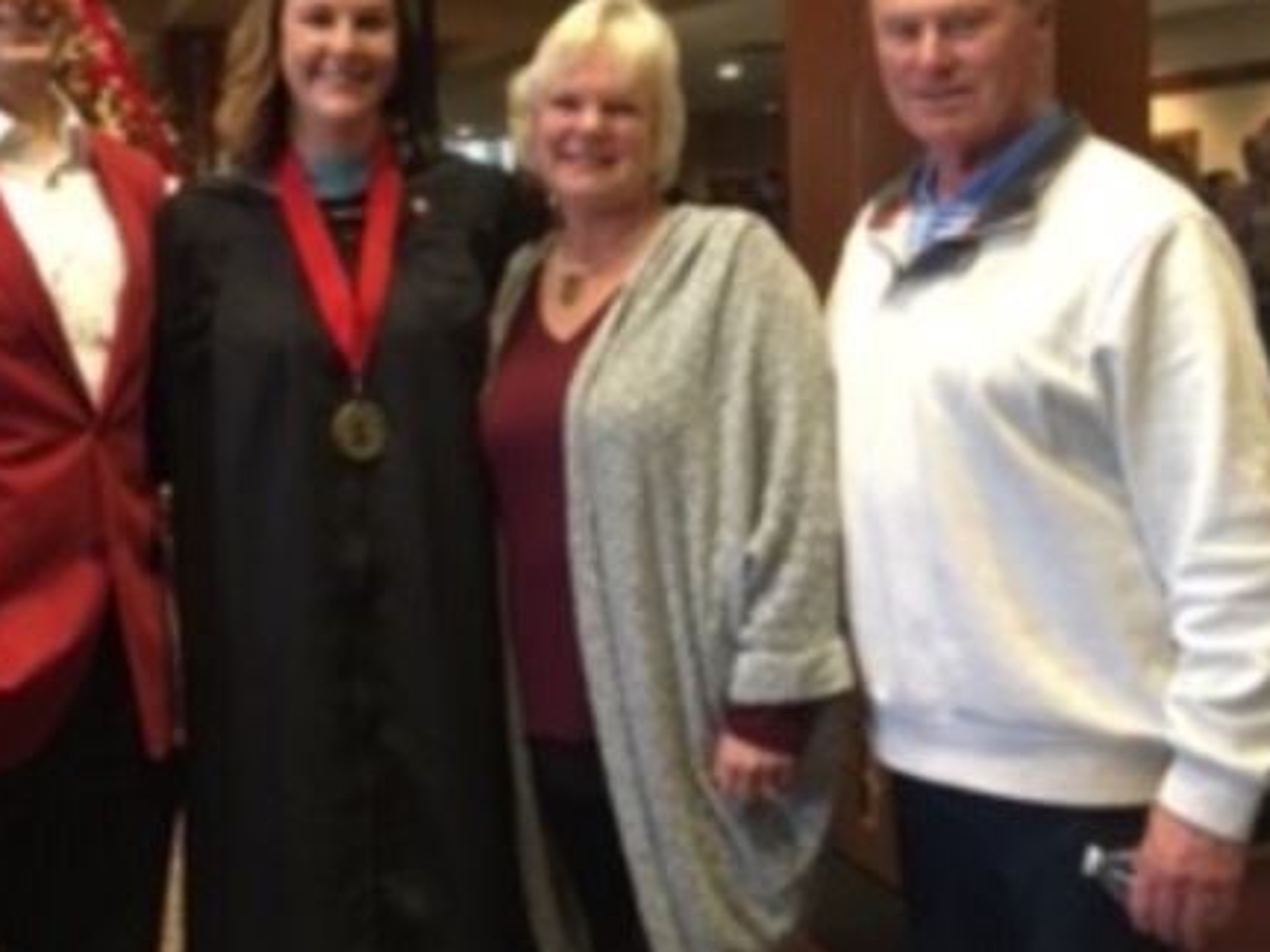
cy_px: 306
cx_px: 456
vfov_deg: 33.3
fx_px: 1578
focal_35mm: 43
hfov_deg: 43.4
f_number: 2.2
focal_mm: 4.15
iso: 160
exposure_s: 1/30
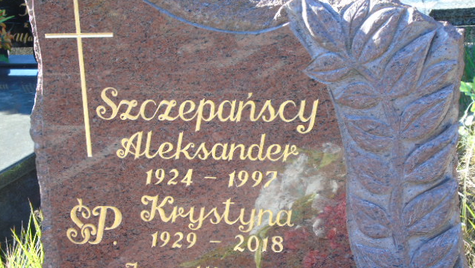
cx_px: 237
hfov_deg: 20.7
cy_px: 177
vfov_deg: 11.8
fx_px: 1298
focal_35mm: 103
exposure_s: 1/60
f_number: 4.3
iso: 80
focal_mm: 17
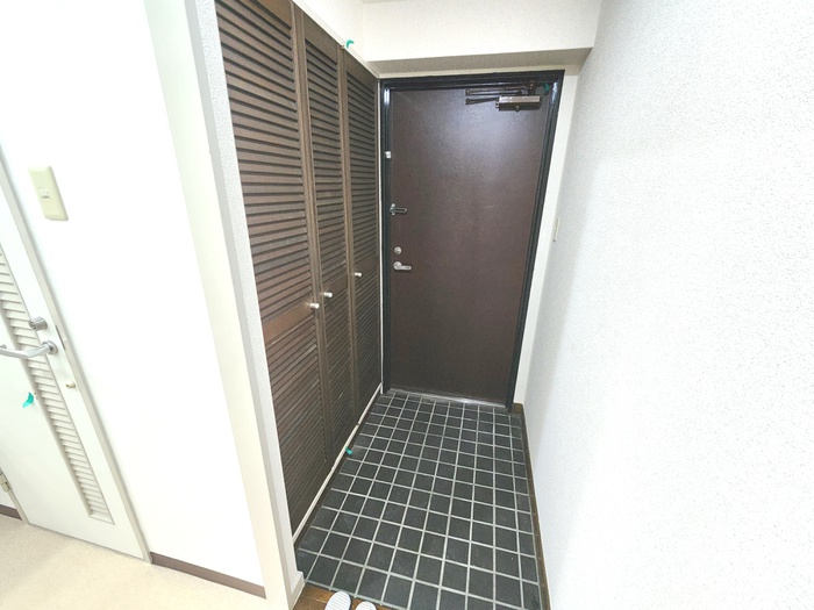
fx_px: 306
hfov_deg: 106.2
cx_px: 407
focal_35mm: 13
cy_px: 305
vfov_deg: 89.9
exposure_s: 1/33.3
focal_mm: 2.2
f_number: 2.2
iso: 640
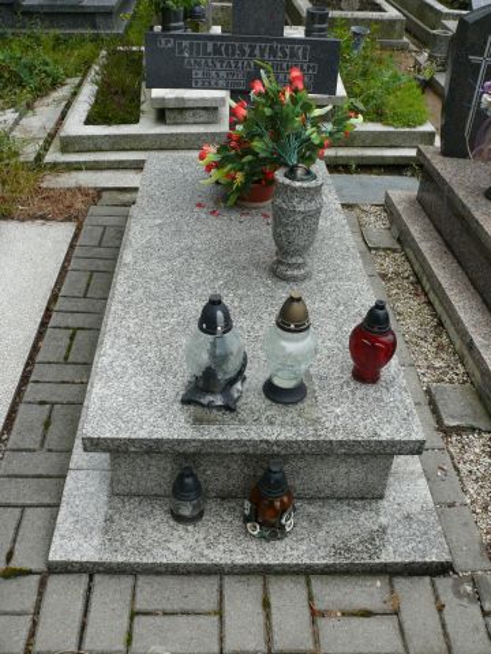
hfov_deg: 40.7
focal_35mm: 35
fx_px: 662
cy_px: 327
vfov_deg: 52.6
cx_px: 246
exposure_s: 1/200
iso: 100
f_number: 4
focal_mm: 7.4
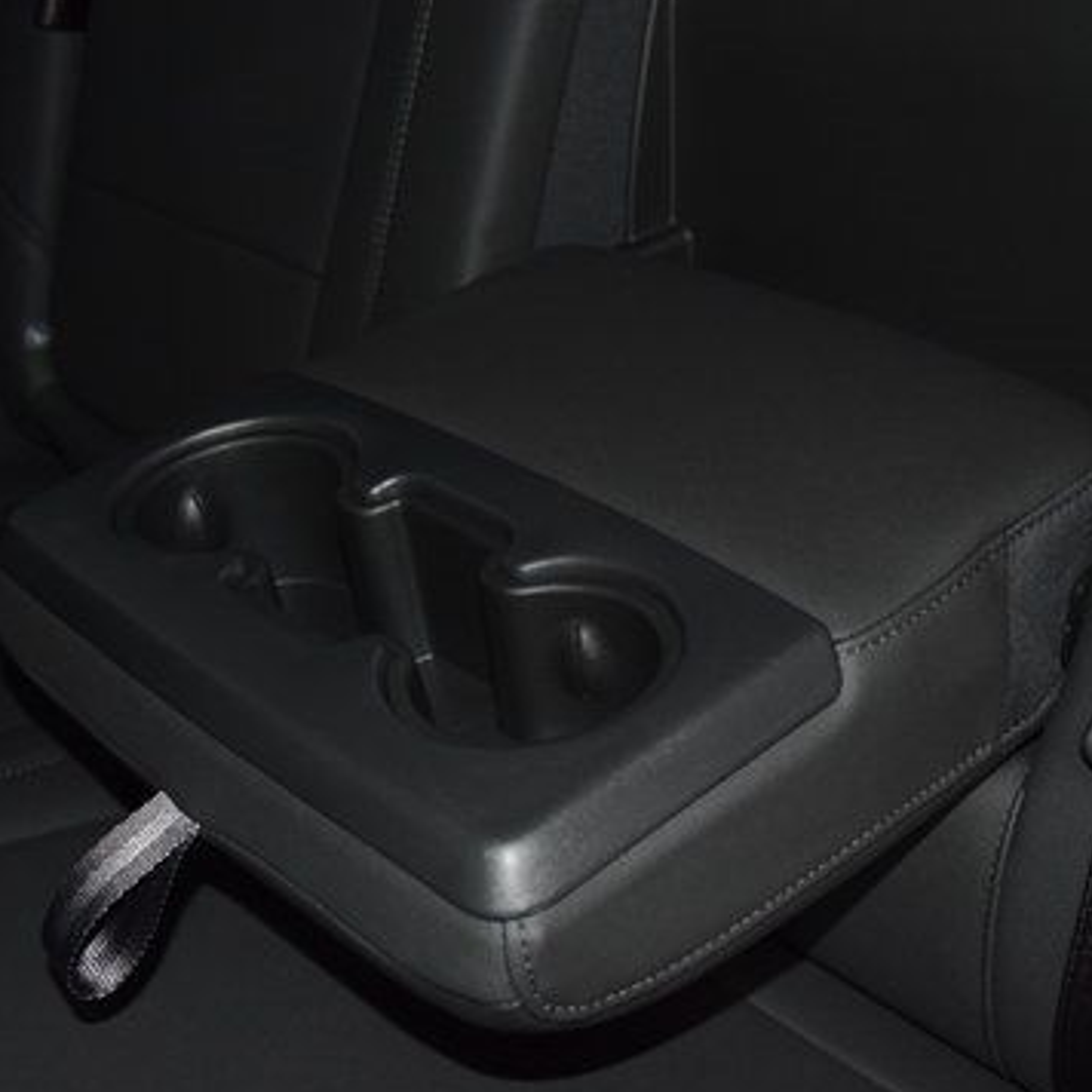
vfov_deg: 31.1
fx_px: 1963
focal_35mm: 55
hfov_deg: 31.1
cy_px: 581
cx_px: 558
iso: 1250
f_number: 3.8
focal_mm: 24
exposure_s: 1/125
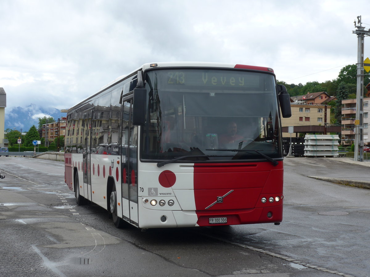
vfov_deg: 24.8
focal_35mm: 59
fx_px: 631
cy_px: 138
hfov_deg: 32.7
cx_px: 185
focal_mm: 12
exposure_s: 1/1300
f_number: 3.5
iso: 80
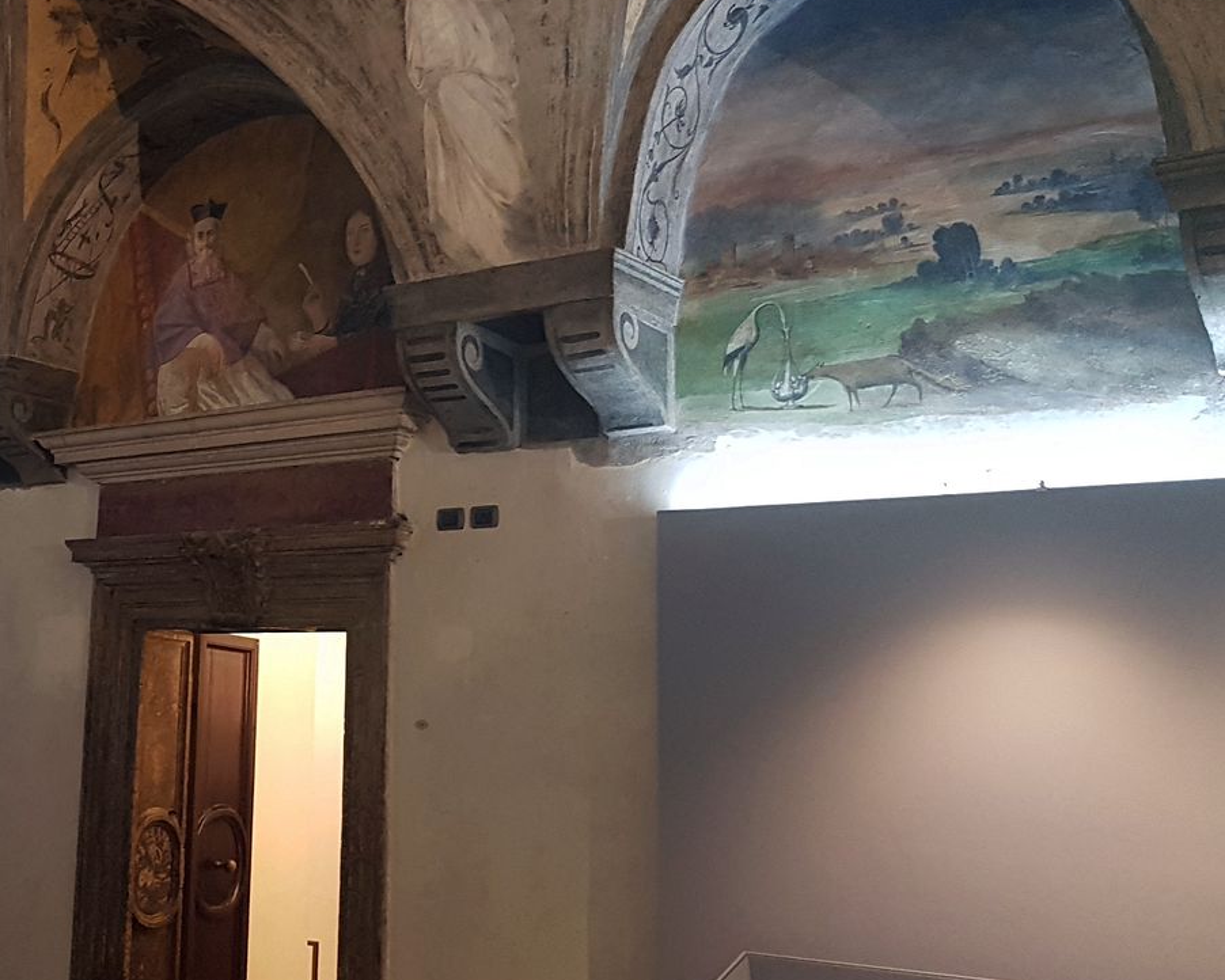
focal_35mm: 45
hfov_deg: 39.9
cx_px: 293
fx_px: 1632
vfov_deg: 33.3
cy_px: 381
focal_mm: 4.2
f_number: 1.7
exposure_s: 1/17
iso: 200
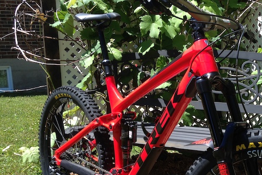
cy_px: 117
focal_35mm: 55
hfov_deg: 35.6
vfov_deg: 24.5
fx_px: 400
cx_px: 190
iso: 50
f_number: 2.4
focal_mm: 4.12
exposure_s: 1/565
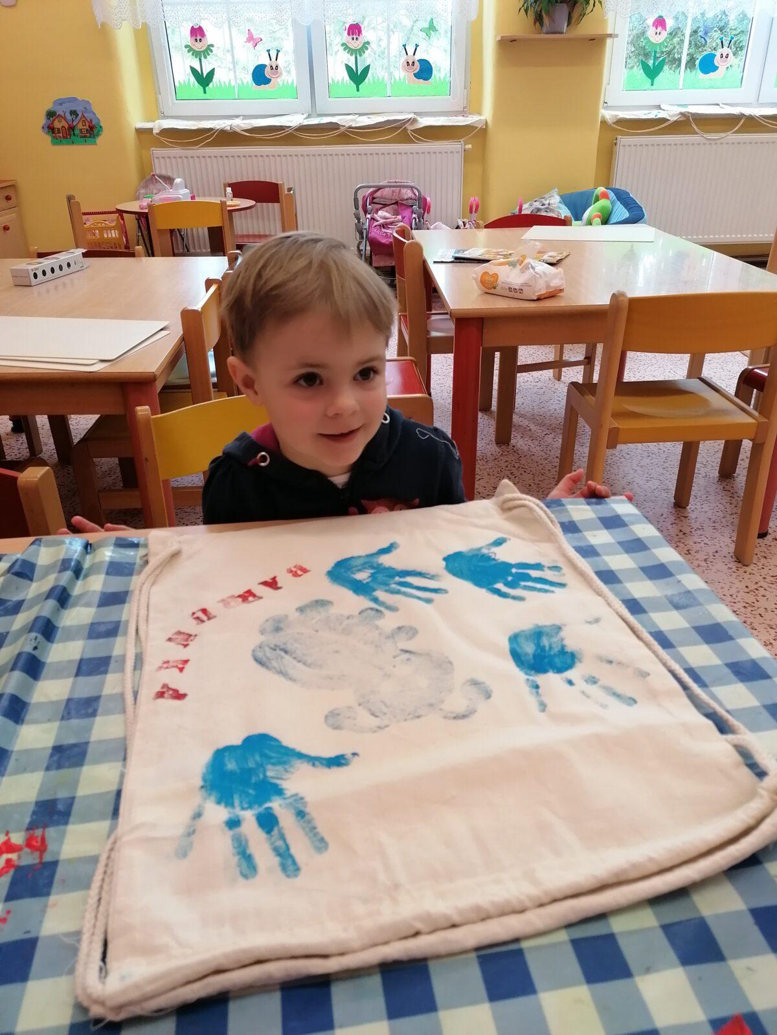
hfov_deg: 51.4
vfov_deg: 65.3
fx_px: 808
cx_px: 388
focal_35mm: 27
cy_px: 518
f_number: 1.8
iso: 125
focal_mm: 4.75
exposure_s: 1/100
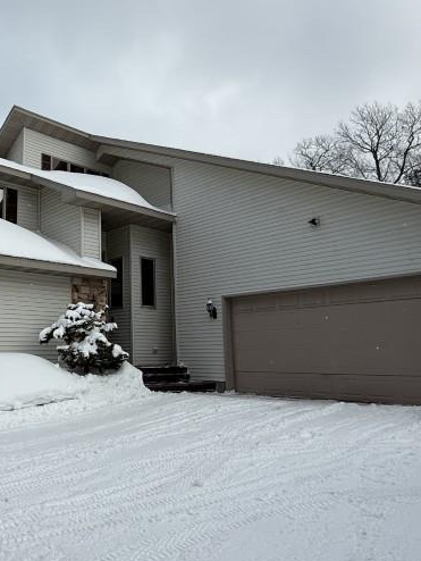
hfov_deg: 46.7
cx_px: 112
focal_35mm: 29
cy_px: 286
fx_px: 470
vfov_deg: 61.6
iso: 50
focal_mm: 2.22
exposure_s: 1/2976
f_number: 2.2
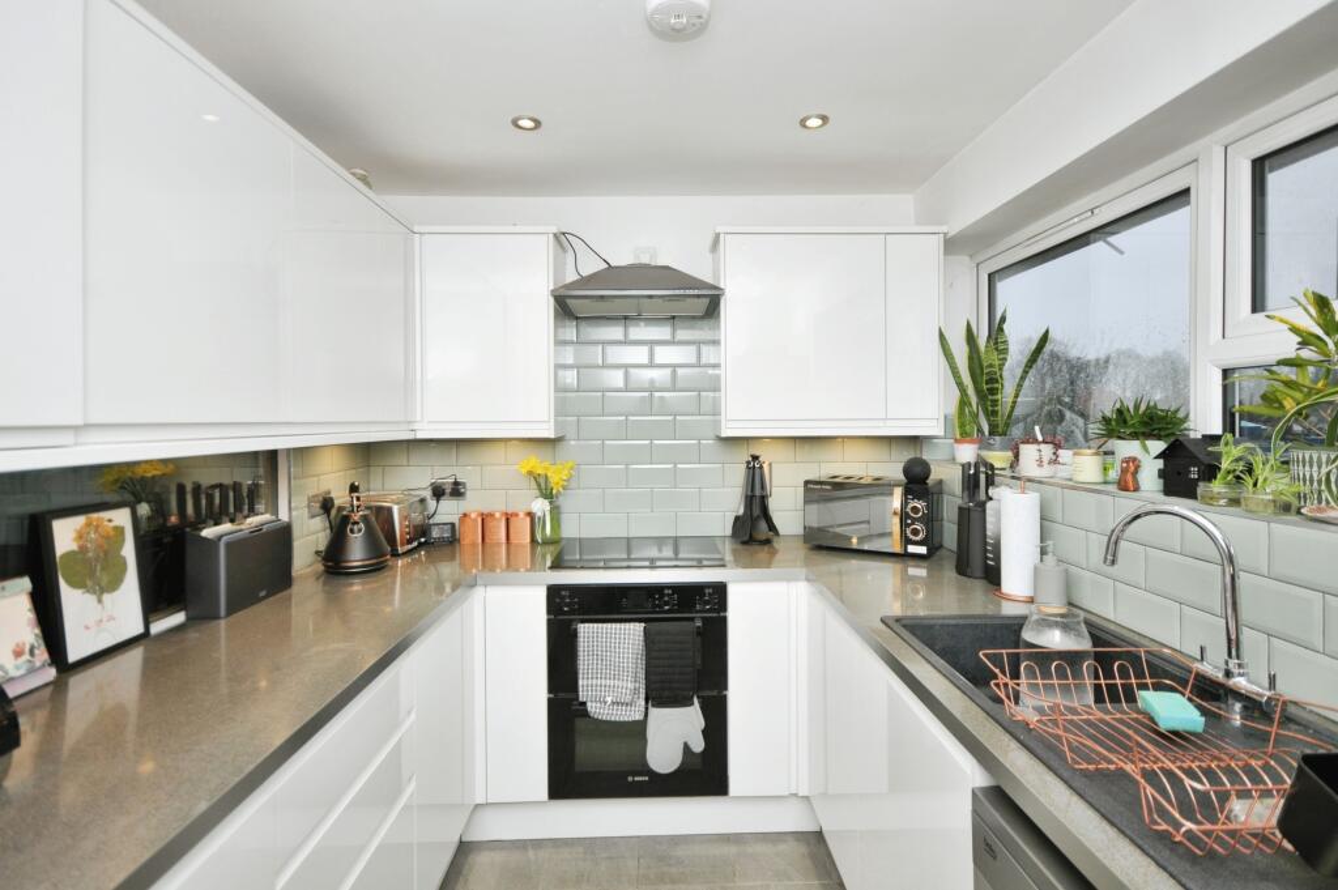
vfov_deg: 69.6
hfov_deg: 92.5
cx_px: 669
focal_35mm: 17
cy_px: 445
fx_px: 641
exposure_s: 1/60
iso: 200
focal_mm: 11.5
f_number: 5
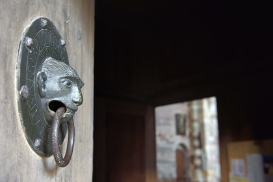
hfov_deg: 46.4
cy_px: 91
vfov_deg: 31.9
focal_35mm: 42
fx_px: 318
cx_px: 136
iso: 1600
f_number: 5.6
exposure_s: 1/50
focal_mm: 42
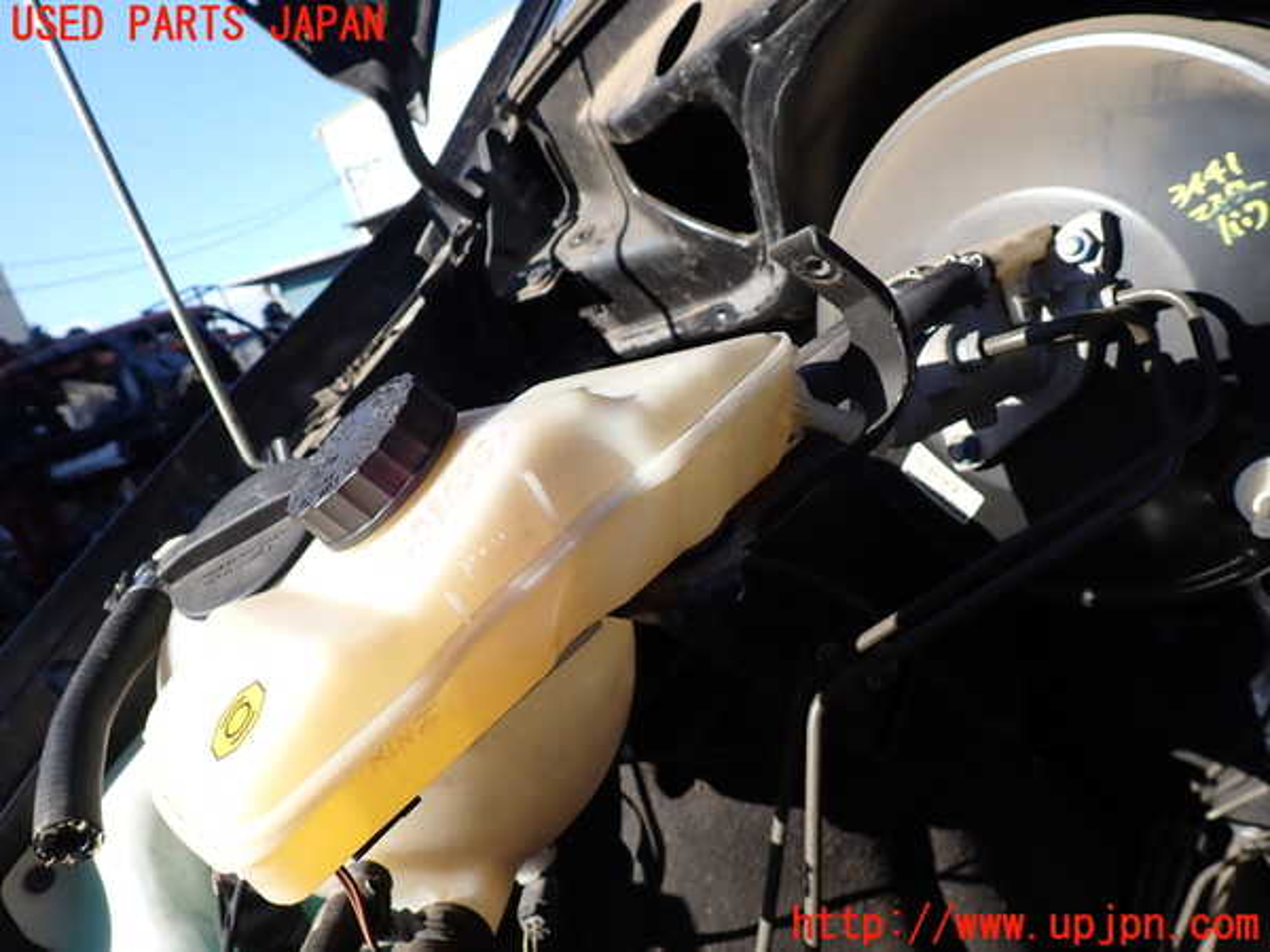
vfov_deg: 54.9
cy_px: 476
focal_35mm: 25
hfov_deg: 69.4
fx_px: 917
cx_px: 635
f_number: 2.8
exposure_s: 1/500
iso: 100
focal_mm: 4.5
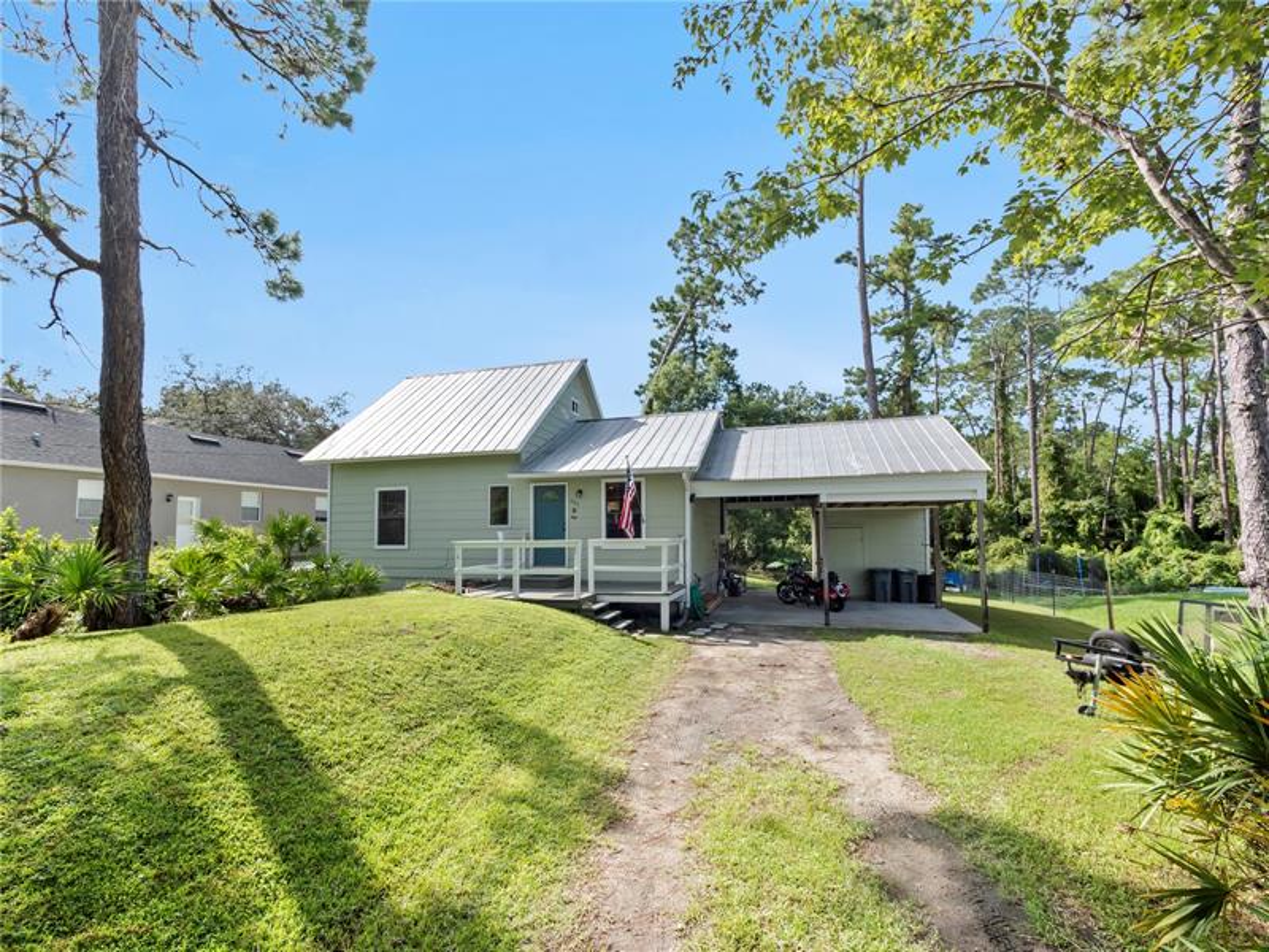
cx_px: 634
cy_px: 476
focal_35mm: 14
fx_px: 513
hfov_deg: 102.1
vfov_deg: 85.7
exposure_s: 1/250
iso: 200
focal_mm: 7
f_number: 6.3
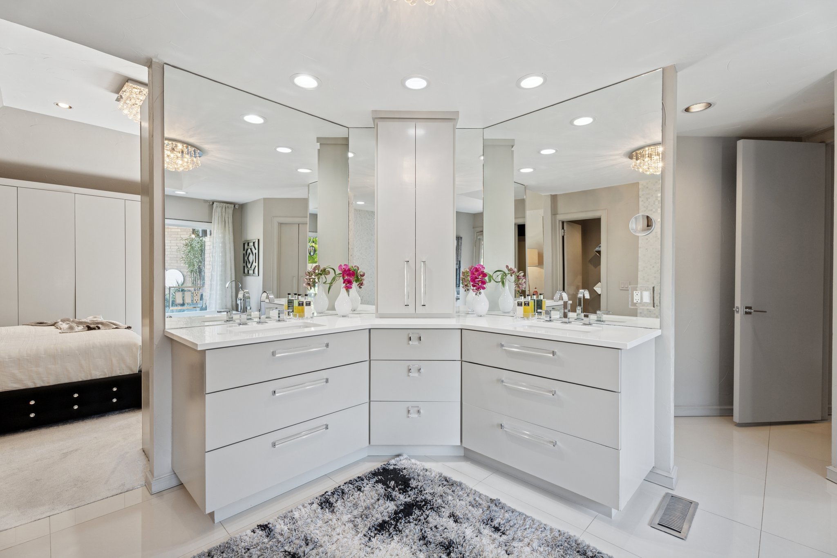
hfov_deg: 96.7
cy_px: 279
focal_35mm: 16
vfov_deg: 73.7
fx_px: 372
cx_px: 418
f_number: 8
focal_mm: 16
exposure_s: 1/125
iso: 200
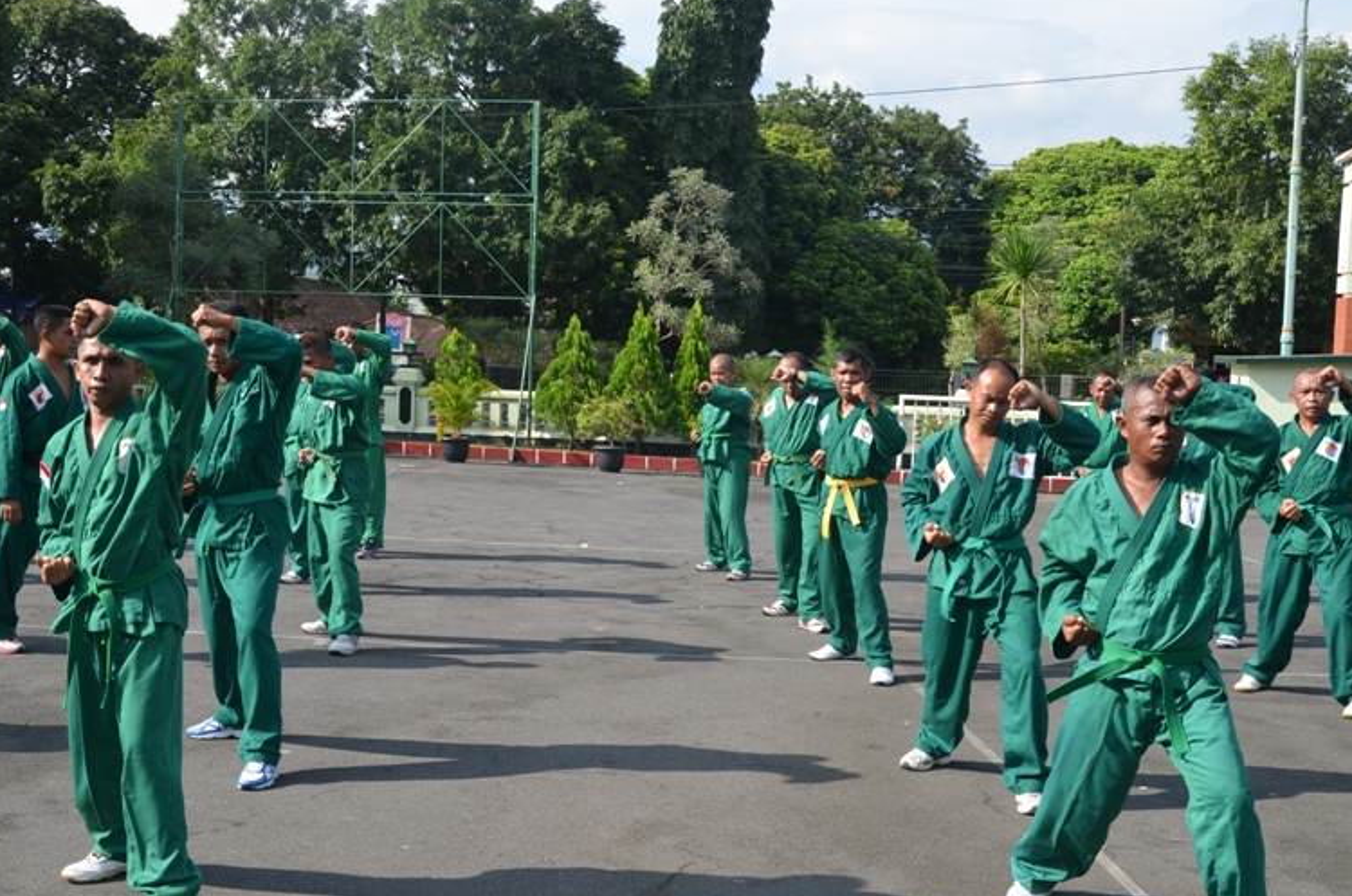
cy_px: 436
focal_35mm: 48
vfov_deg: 28.0
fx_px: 1799
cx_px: 645
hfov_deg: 41.2
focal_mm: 30
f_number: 8
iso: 200
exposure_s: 1/250
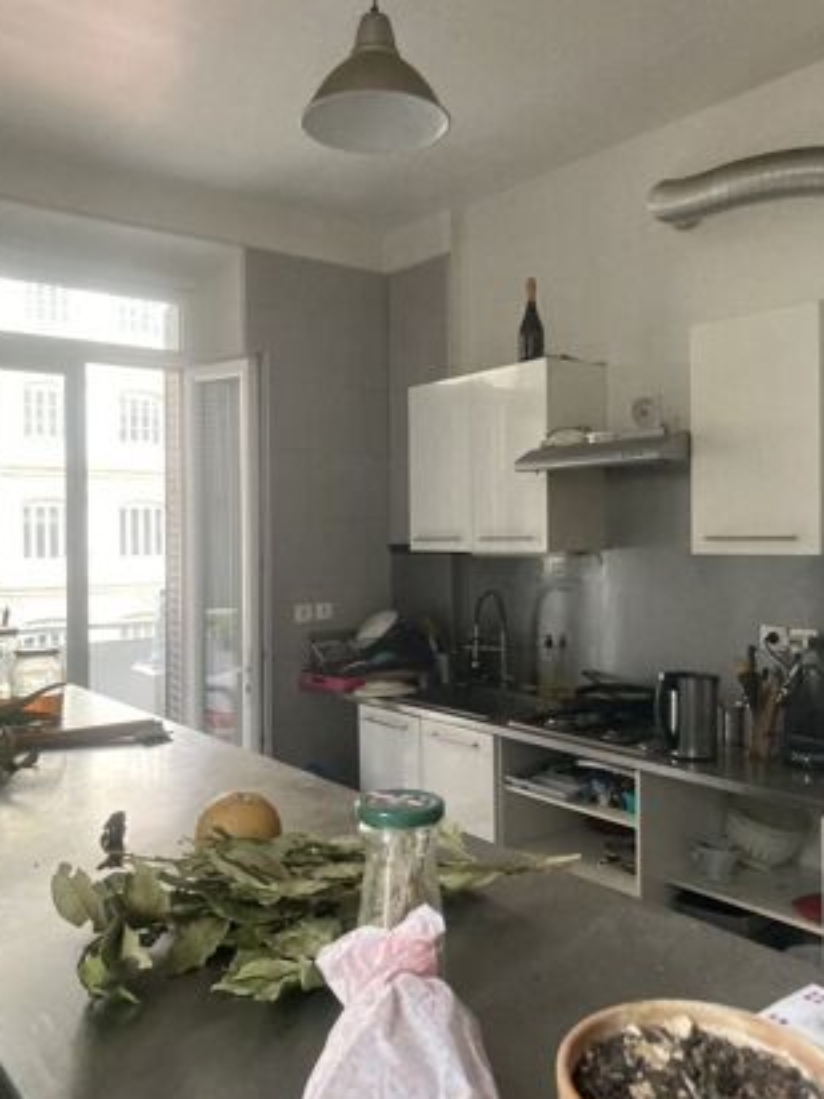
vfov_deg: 61.7
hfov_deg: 48.2
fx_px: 920
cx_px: 408
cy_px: 548
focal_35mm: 29
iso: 320
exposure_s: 1/58
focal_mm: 3.99
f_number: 1.8
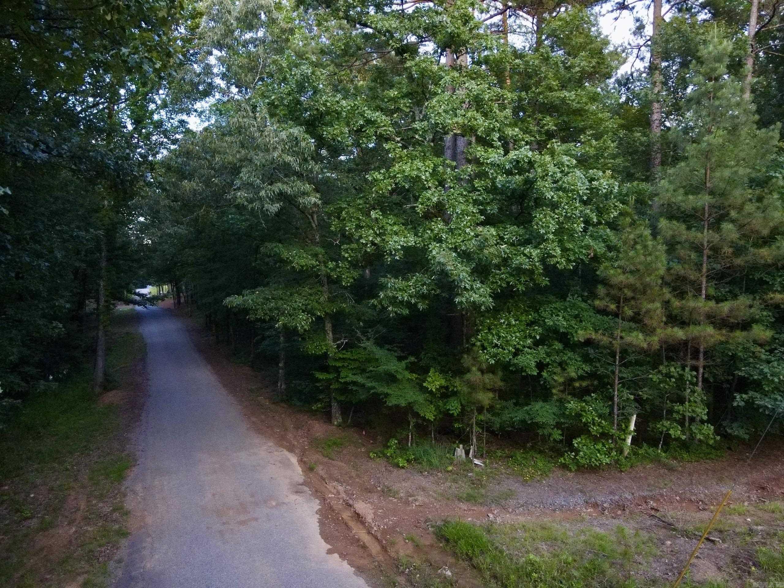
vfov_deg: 56.8
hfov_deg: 71.6
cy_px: 294
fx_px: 544
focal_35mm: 24
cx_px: 392
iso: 1750
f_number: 2.8
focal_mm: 4.5
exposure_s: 1/3
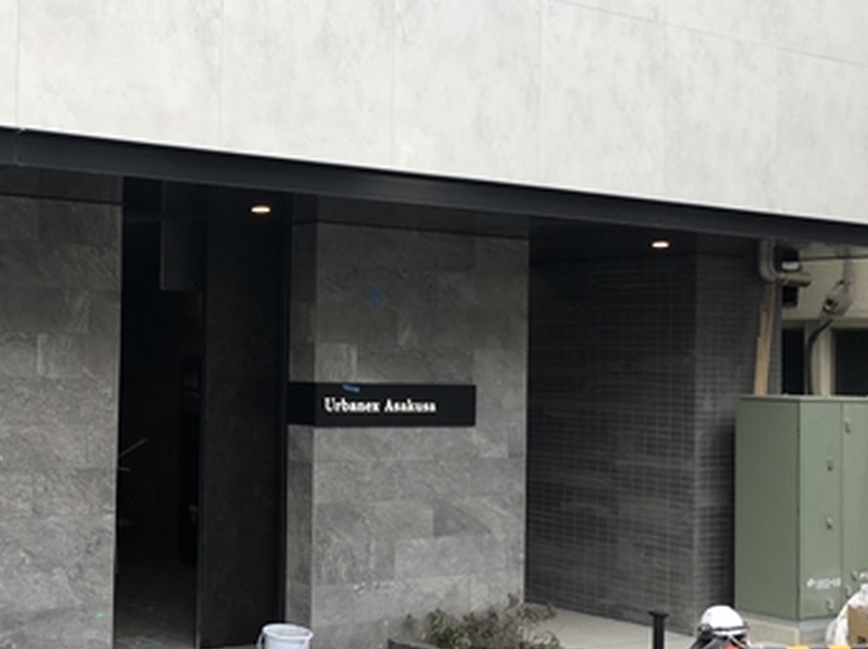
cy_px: 324
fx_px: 1303
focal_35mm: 52
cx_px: 116
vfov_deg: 28.0
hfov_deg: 35.1
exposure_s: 1/100
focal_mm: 3.99
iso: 32
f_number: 1.8
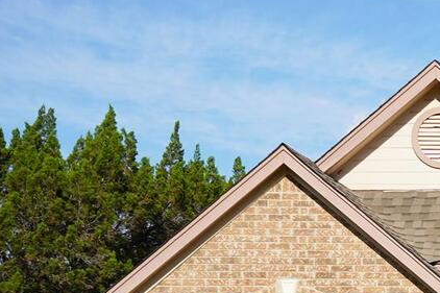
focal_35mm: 119
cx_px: 827
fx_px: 1454
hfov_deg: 14.7
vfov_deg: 11.1
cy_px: 420
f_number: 10
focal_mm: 31
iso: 100
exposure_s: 1/200
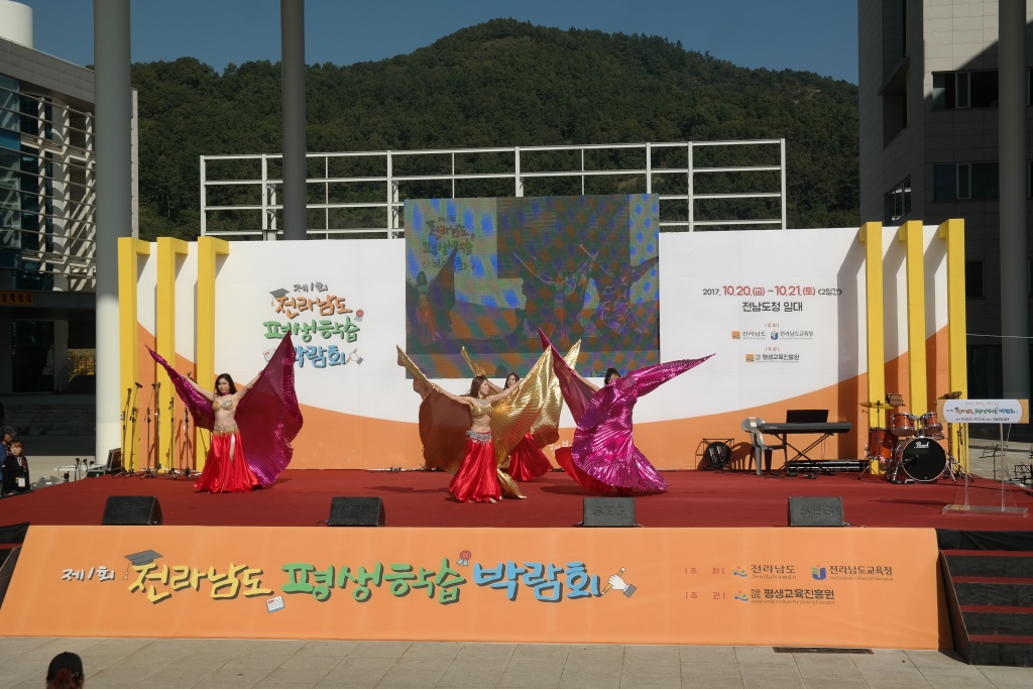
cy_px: 344
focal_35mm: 46
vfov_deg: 29.3
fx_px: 1320
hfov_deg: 42.7
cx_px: 516
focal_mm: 30
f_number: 8
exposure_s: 1/400
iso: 100
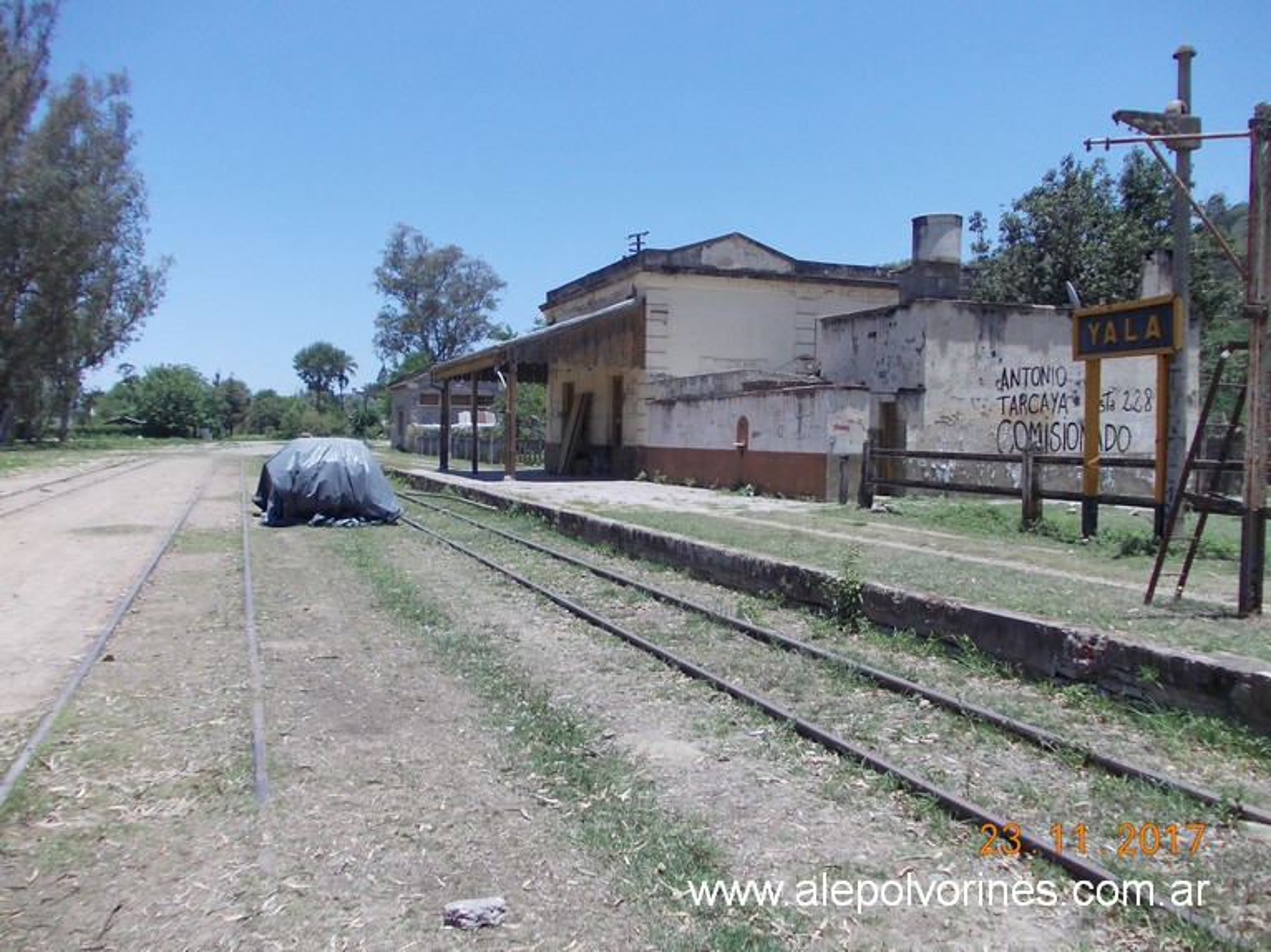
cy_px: 476
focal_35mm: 28
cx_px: 636
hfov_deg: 63.5
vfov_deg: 49.7
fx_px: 1028
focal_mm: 4
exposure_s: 1/320
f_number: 5.4
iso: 80
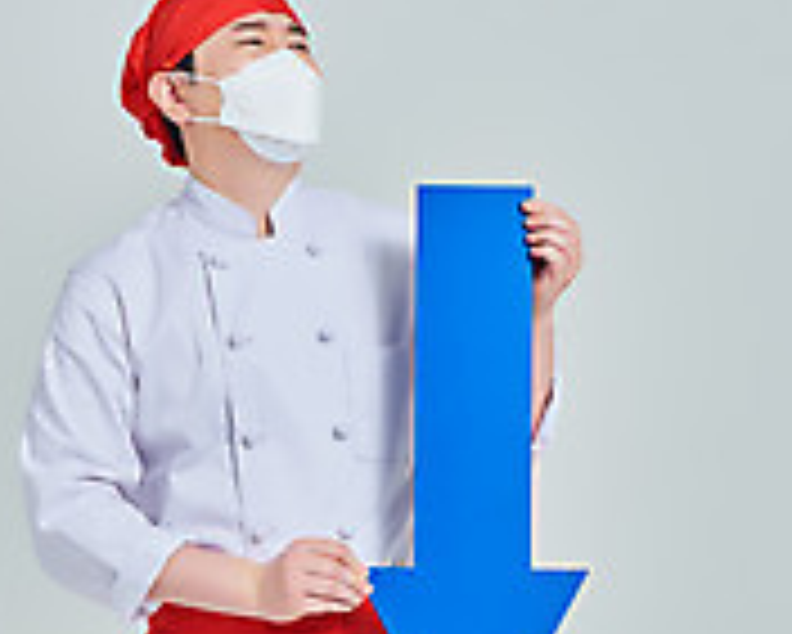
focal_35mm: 171
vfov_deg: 9.0
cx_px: 281
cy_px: 665
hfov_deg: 11.3
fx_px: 4010
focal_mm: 80
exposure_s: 1/125
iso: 100
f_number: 14
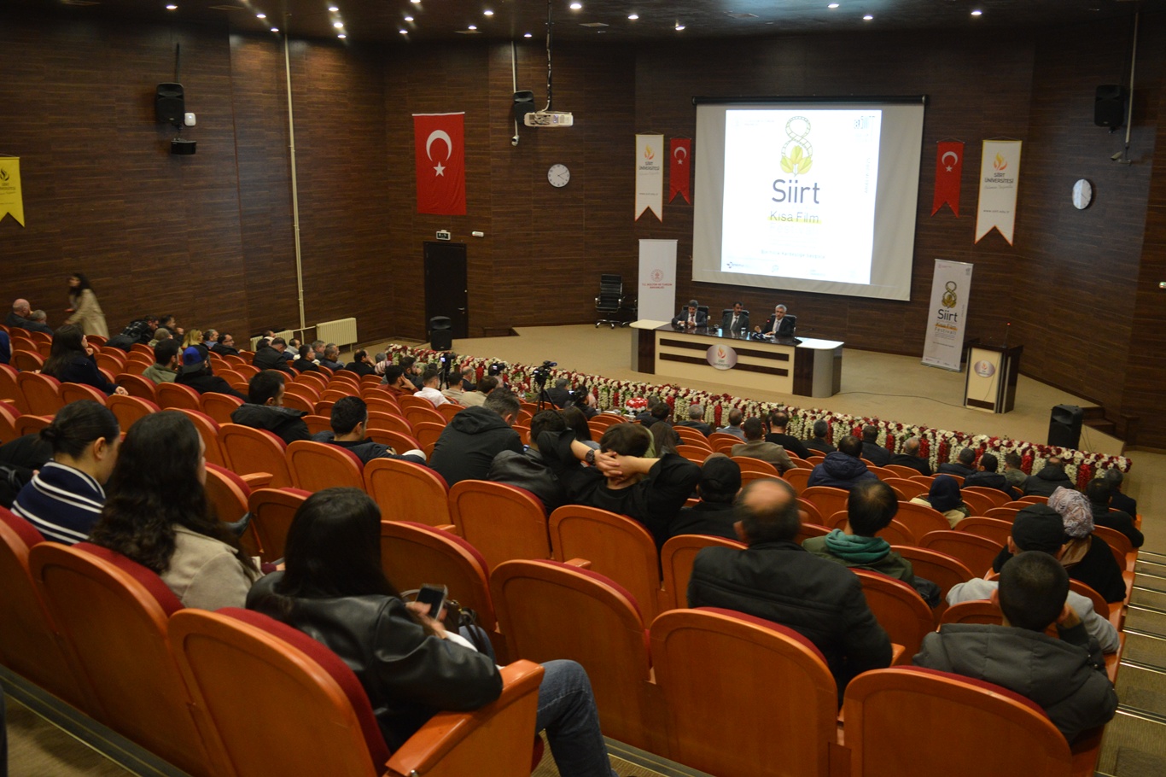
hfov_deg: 61.9
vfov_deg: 43.6
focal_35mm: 30
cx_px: 583
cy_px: 388
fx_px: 971
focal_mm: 20
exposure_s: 1/15
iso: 900
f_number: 3.5
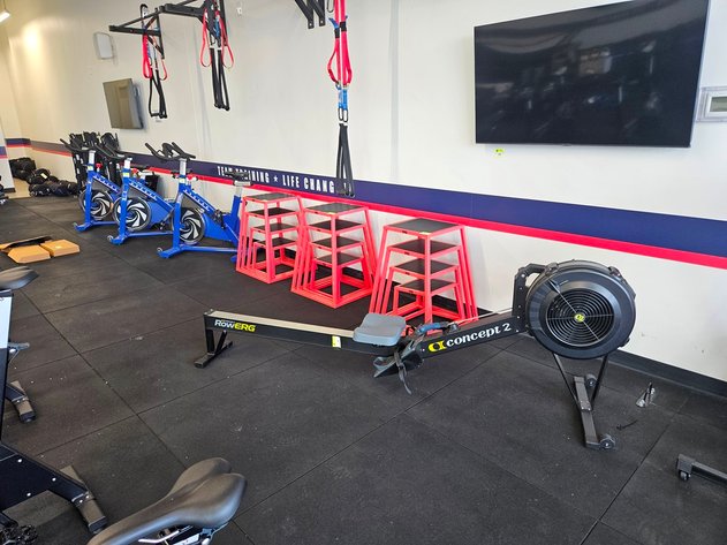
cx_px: 364
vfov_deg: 58.9
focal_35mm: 23
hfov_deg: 73.9
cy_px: 272
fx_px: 483
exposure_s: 1/120
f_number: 1.8
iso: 200
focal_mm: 5.4
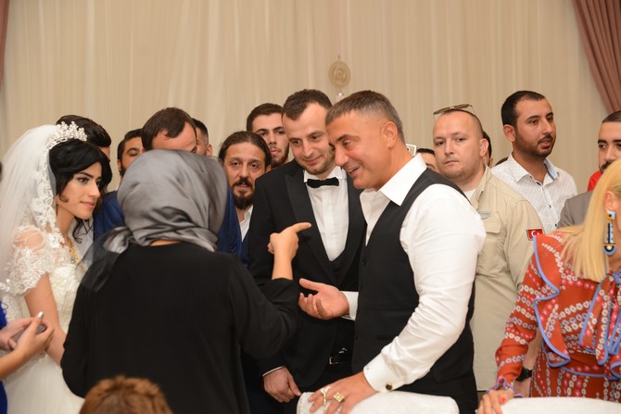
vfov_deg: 20.9
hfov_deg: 31.0
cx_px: 310
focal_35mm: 65
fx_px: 1121
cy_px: 207
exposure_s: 1/100
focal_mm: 65
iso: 400
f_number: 5
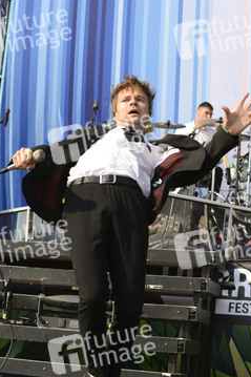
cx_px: 132
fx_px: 816
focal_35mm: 78
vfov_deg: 26.0
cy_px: 192
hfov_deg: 17.5
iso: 160
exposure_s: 1/400
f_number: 7.1
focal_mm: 70
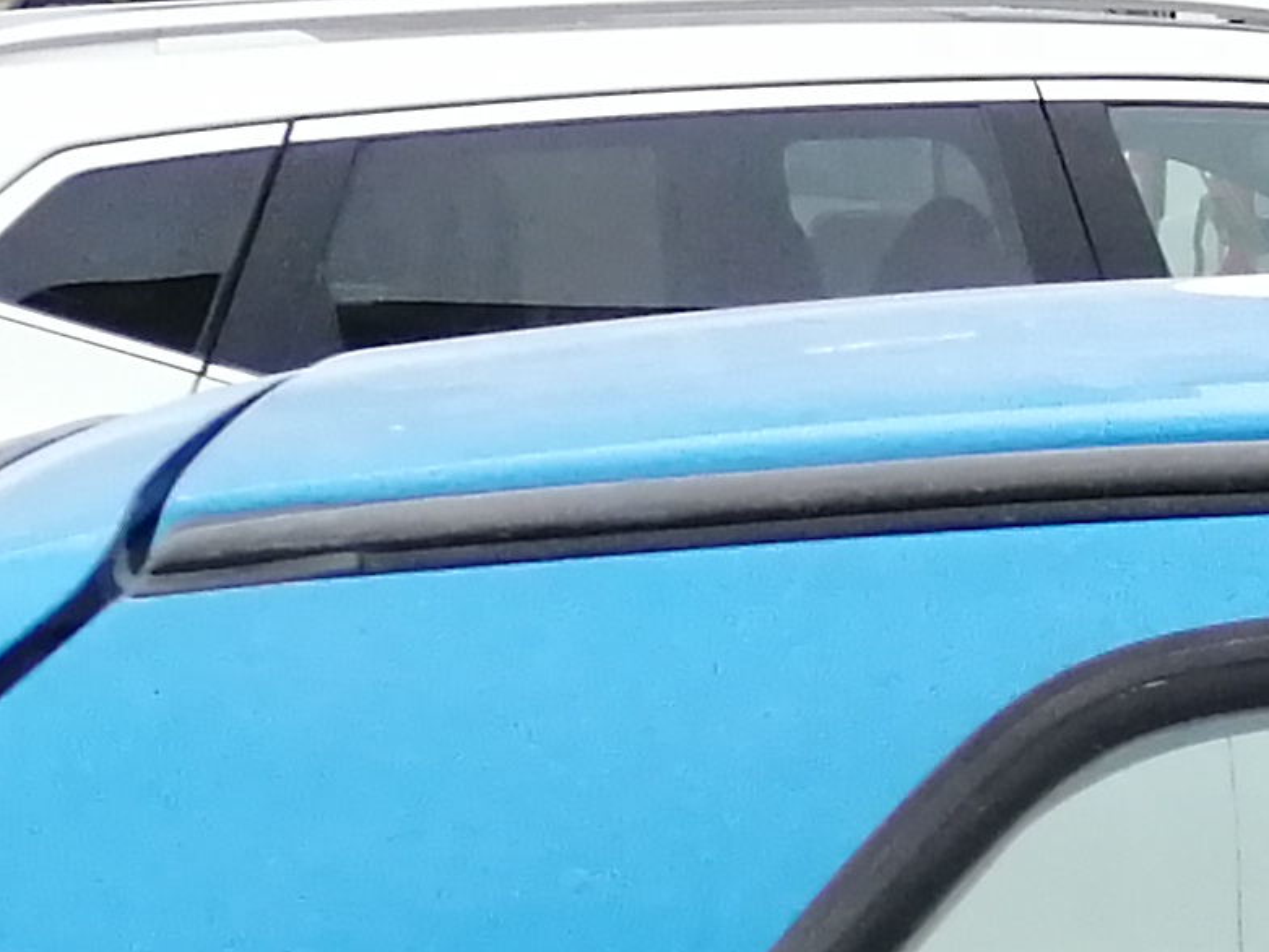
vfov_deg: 8.3
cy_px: 1162
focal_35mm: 177
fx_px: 6490
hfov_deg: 10.0
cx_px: 2858
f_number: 1.8
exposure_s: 1/417
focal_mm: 3.95
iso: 160
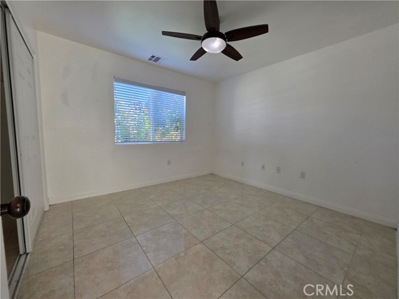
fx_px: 150
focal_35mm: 13
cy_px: 150
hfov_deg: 106.2
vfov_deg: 89.9
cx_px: 200
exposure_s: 1/120
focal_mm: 2.2
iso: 160
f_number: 1.9
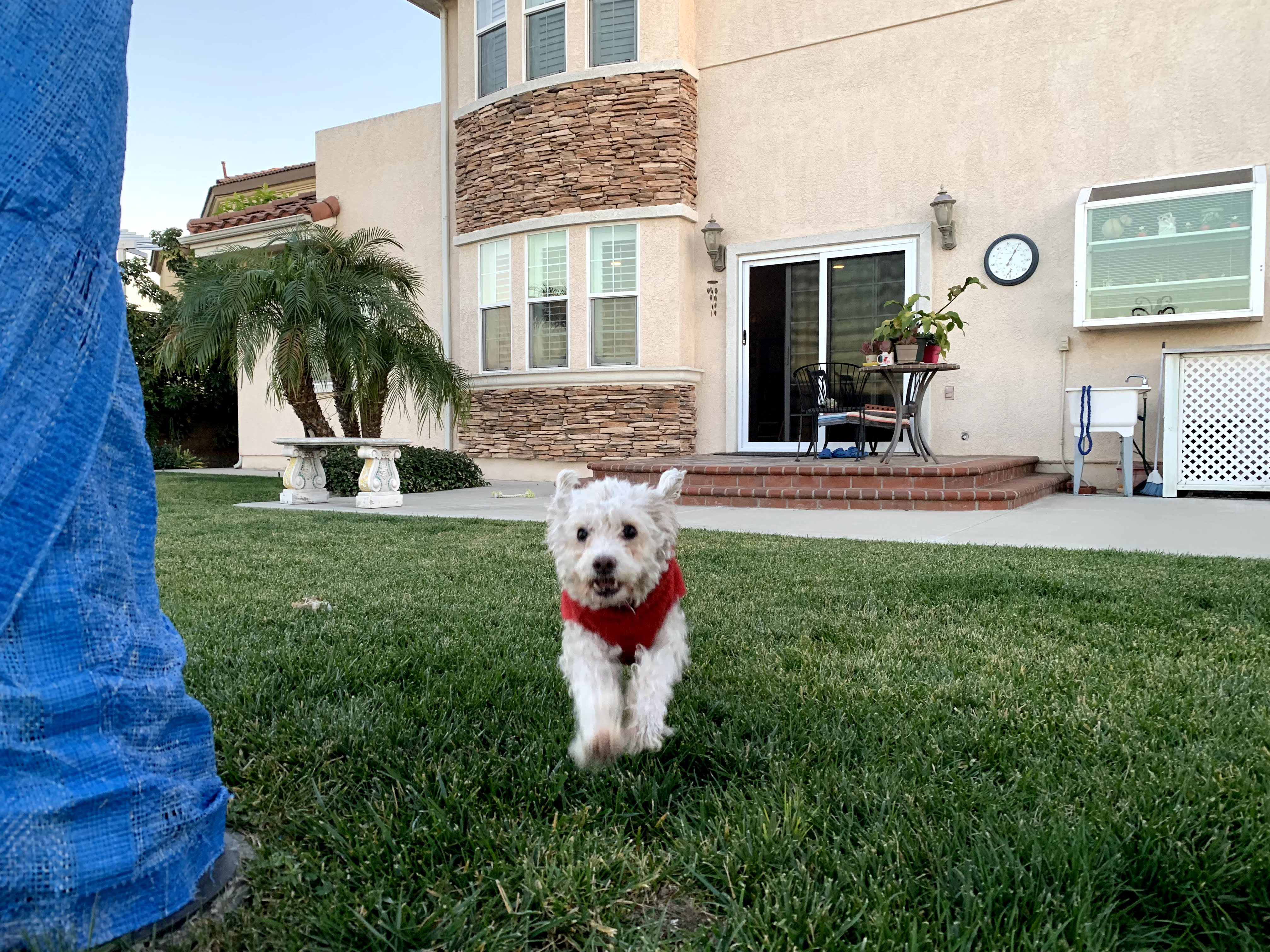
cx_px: 635
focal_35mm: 26
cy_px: 476
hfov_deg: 67.3
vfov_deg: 53.1
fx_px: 954
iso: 64
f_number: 1.8
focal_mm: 4.25
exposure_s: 1/121
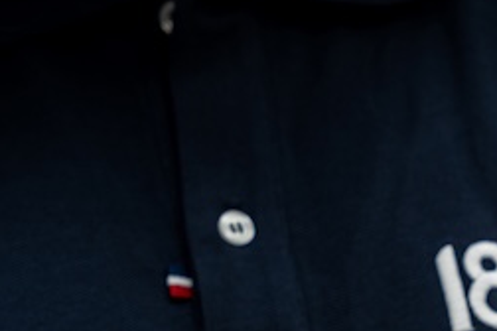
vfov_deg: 4.9
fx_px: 3838
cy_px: 564
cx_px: 462
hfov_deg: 7.4
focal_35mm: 278
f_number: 3.5
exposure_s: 1/100
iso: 160
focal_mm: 70
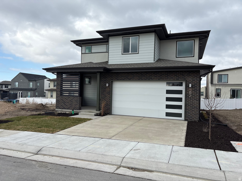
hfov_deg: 67.3
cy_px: 90
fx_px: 182
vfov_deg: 53.1
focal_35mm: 26
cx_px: 121
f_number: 1.6
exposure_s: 1/1706
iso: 50
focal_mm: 5.96
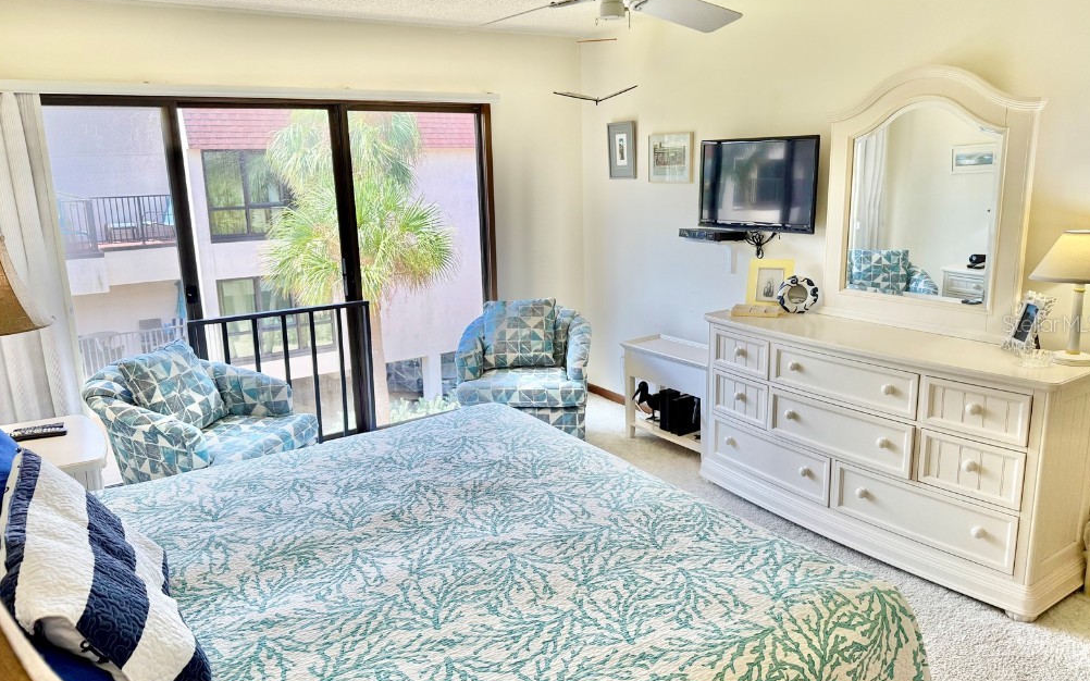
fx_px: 772
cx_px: 548
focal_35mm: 26
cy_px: 323
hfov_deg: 70.4
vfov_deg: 47.6
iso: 80
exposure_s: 1/367
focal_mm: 6.76
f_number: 1.78
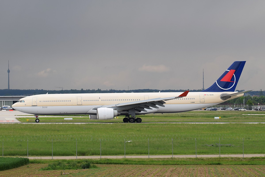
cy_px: 88
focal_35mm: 142
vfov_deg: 9.6
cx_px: 132
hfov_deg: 14.4
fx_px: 1049
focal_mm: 95
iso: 200
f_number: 8
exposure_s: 1/250
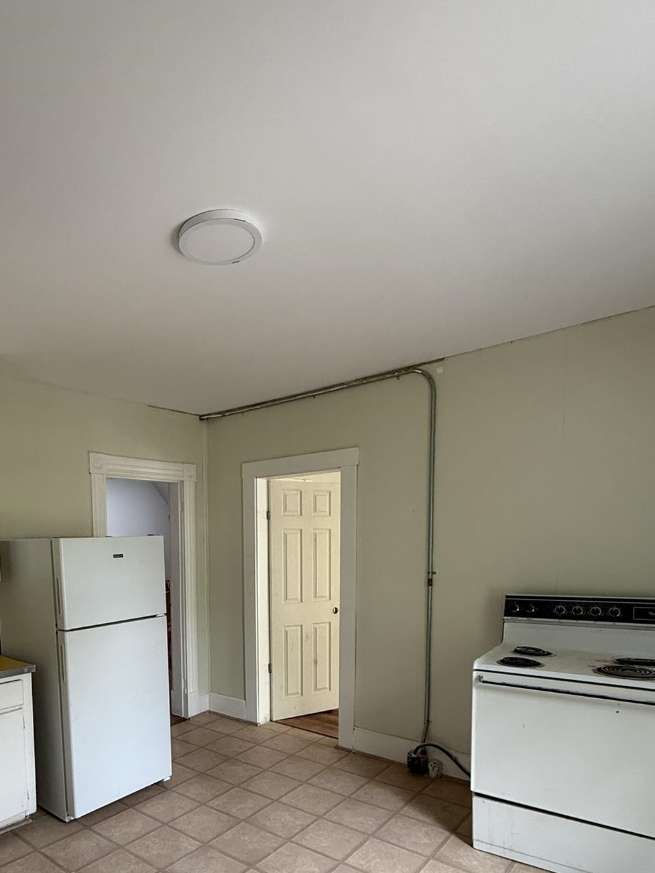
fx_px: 555
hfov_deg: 59.0
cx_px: 196
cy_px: 602
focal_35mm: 22
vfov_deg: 73.4
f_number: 2.2
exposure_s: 1/120
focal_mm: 2.22
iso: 200
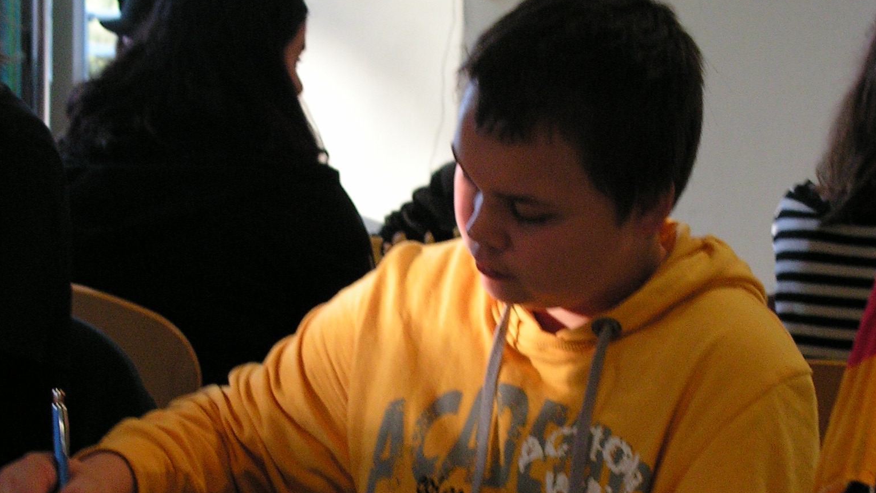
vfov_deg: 14.0
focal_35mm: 86
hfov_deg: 24.7
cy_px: 388
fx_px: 1998
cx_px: 438
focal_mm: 9.9
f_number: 3.3
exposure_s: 1/60
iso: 160
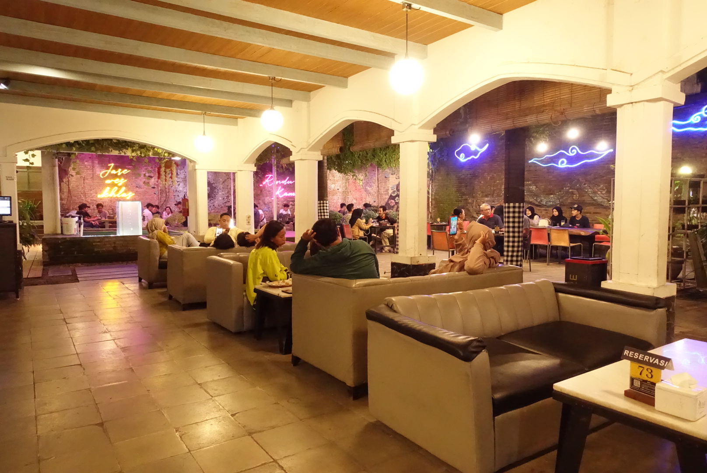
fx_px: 472
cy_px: 236
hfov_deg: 73.7
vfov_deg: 53.2
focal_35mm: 24
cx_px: 354
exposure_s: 1/60
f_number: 2.5
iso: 5000
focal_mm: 8.8
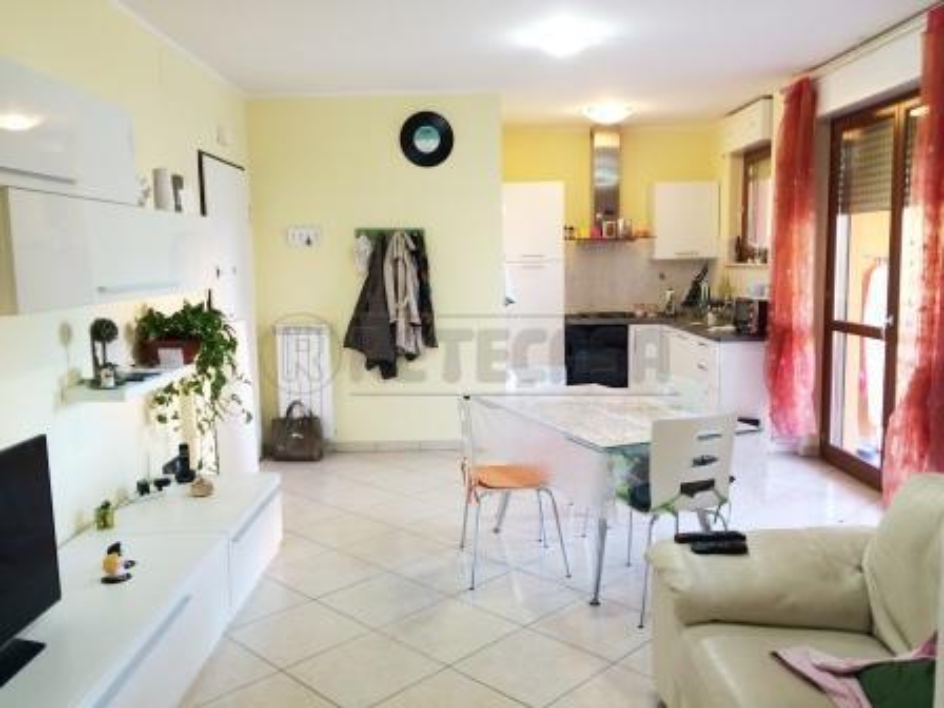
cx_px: 472
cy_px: 354
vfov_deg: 48.2
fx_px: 791
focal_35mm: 29
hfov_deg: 61.7
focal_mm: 4.15
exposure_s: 1/33
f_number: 2.2
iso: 100
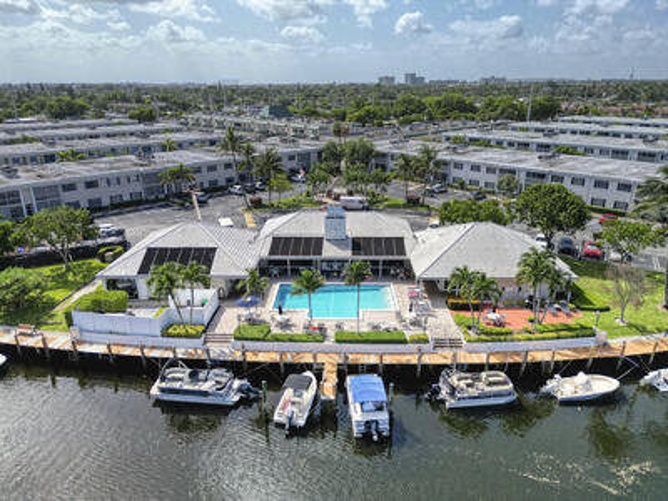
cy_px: 250
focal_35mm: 24
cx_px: 334
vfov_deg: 56.8
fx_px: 463
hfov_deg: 71.6
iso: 100
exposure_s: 1/2500
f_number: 1.7
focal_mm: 6.7
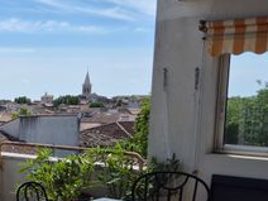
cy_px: 144
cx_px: -73
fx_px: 503
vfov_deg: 22.4
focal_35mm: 65
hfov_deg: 25.9
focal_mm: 5.4
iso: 25
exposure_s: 1/2400
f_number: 1.8
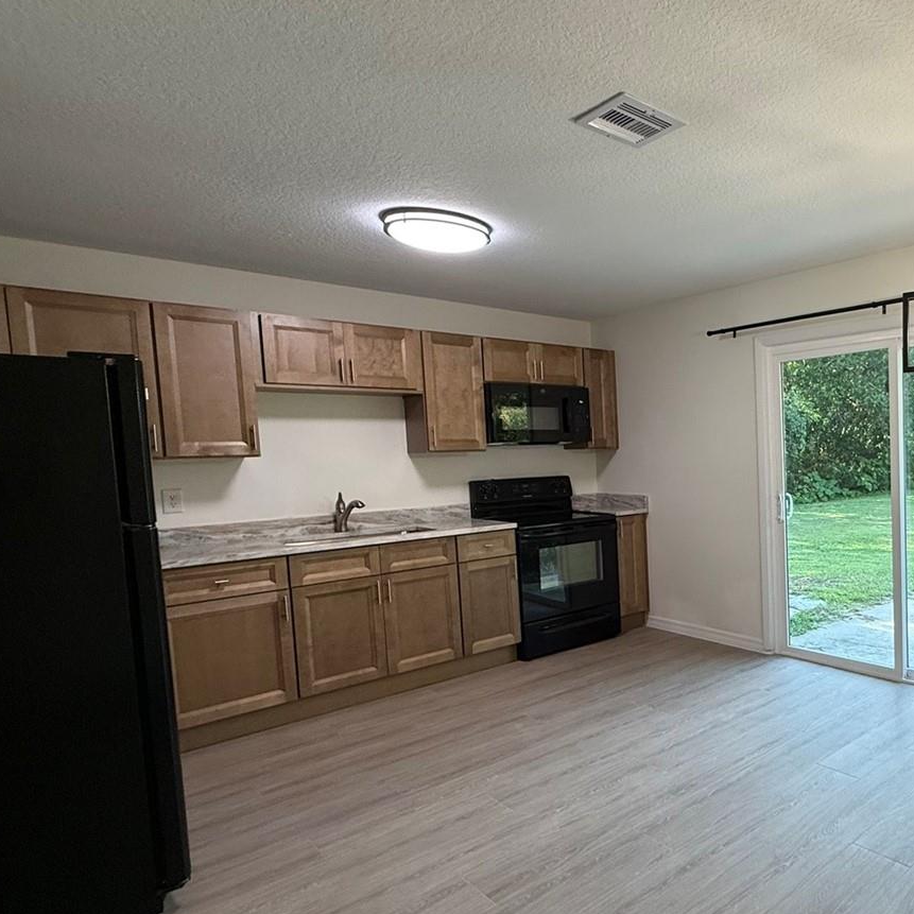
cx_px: 801
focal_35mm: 23
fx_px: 687
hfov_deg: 58.7
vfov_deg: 67.2
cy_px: 493
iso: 160
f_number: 2.2
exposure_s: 1/120
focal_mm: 2.22
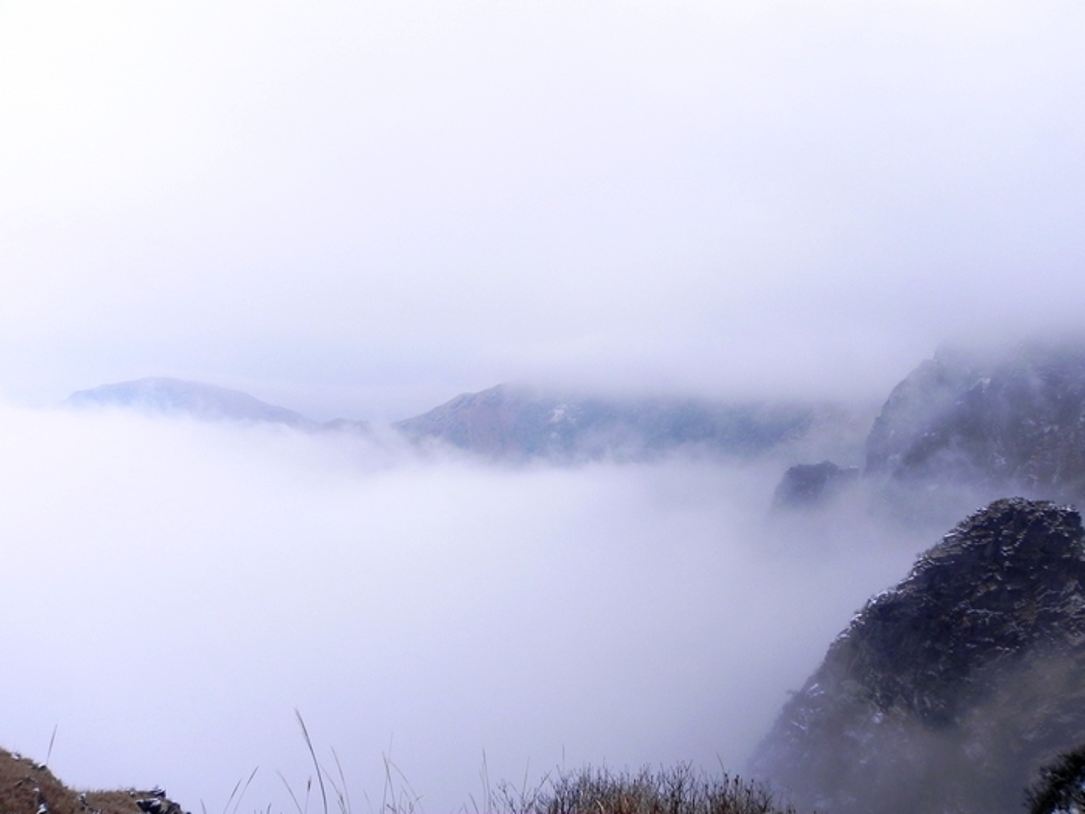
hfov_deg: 67.3
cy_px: 407
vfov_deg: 53.1
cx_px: 542
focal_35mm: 26
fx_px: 815
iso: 160
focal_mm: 4.6
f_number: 6.3
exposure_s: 1/262
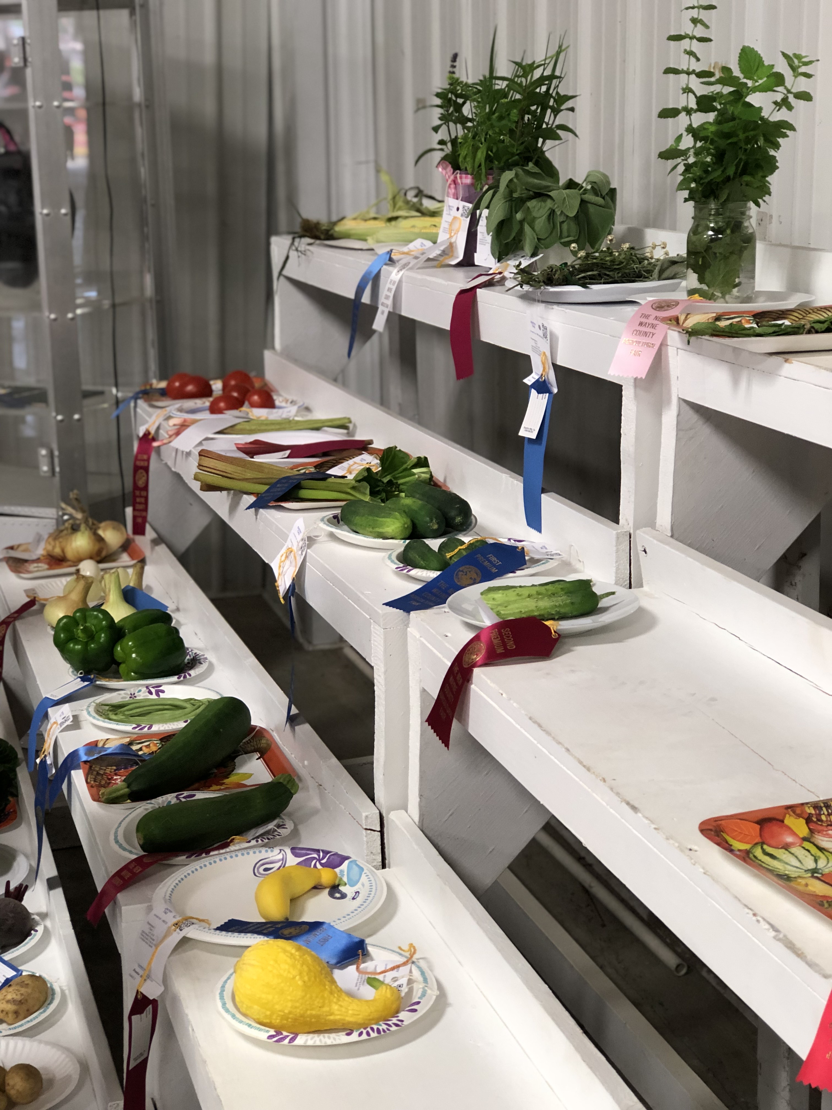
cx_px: 416
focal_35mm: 57
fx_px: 1827
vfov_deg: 33.8
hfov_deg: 25.7
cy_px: 555
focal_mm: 6.6
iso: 100
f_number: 2.8
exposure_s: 1/30
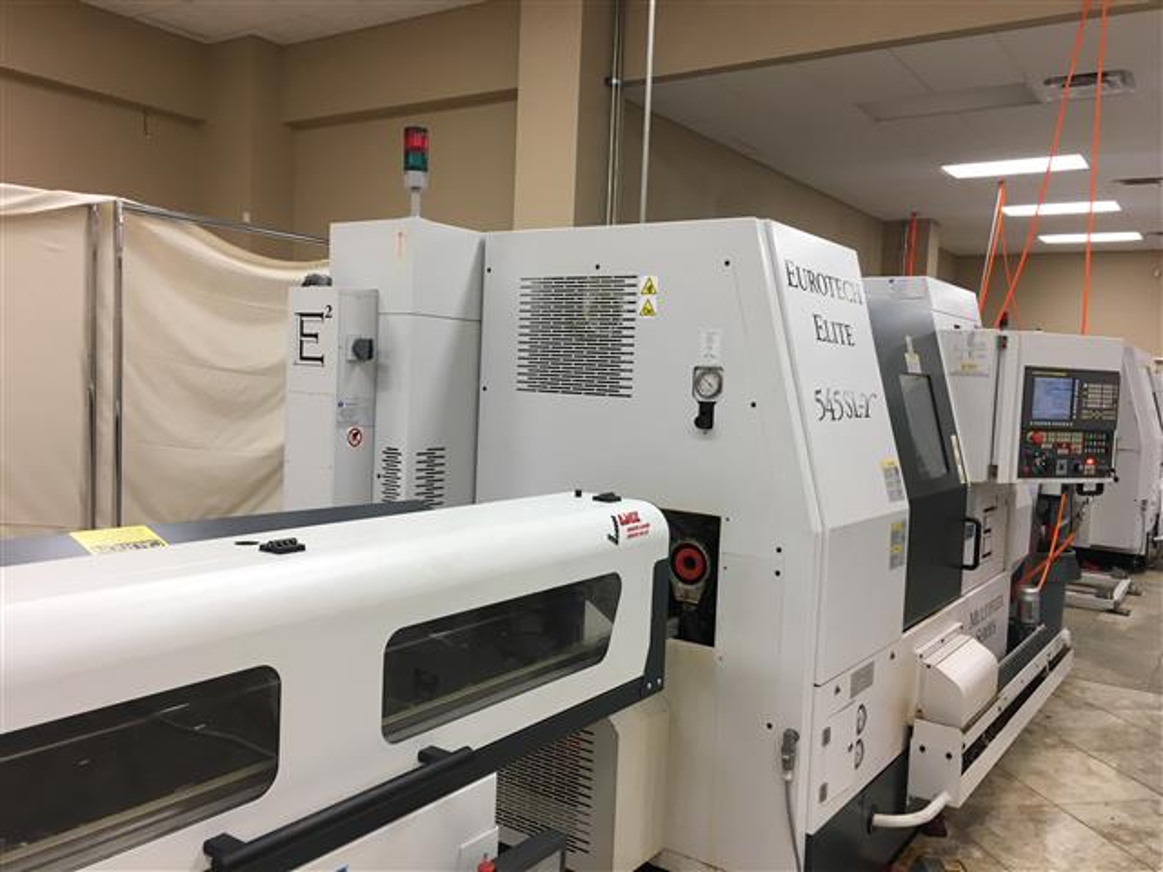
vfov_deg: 48.2
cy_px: 436
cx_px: 582
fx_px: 974
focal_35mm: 29
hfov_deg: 61.7
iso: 50
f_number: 2.2
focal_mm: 4.15
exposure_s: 1/30
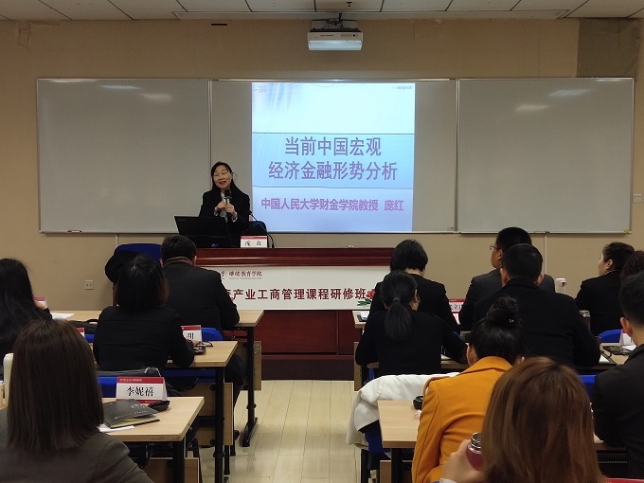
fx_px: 912
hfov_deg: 38.9
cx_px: 322
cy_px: 242
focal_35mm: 49
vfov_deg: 29.7
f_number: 2
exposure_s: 1/50
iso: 235
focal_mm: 3.87
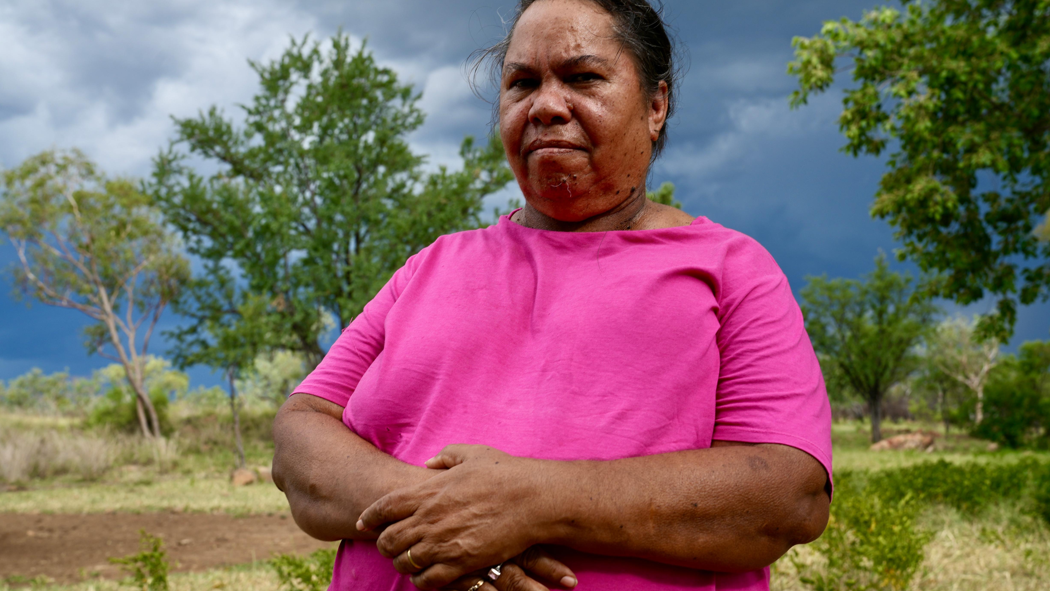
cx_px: 536
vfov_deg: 26.5
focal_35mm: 45
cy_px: 310
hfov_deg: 45.5
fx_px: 1253
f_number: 8
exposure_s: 1/160
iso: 100
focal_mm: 42
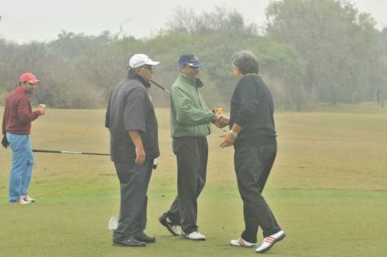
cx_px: 194
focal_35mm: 120
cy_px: 128
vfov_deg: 11.4
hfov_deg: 17.1
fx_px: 1288
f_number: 4
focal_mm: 80
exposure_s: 1/640
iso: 400
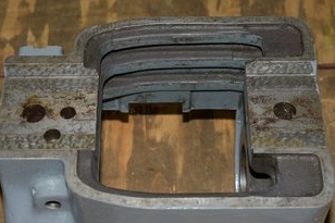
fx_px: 725
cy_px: 118
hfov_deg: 26.0
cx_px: 170
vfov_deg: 17.5
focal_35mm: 78
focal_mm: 40
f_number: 5.6
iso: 250
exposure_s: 1/100
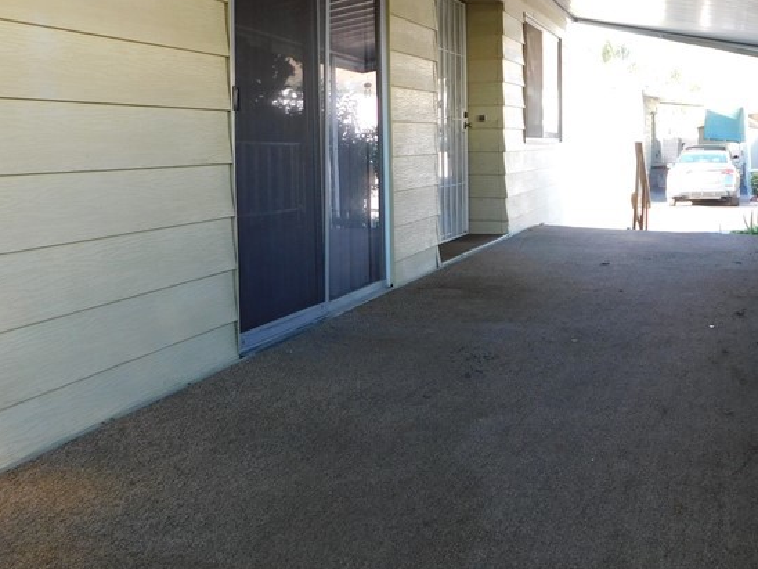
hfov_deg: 43.0
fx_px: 942
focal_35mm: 43
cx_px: 527
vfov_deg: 33.5
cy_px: 231
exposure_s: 1/60
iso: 125
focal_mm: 4
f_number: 3
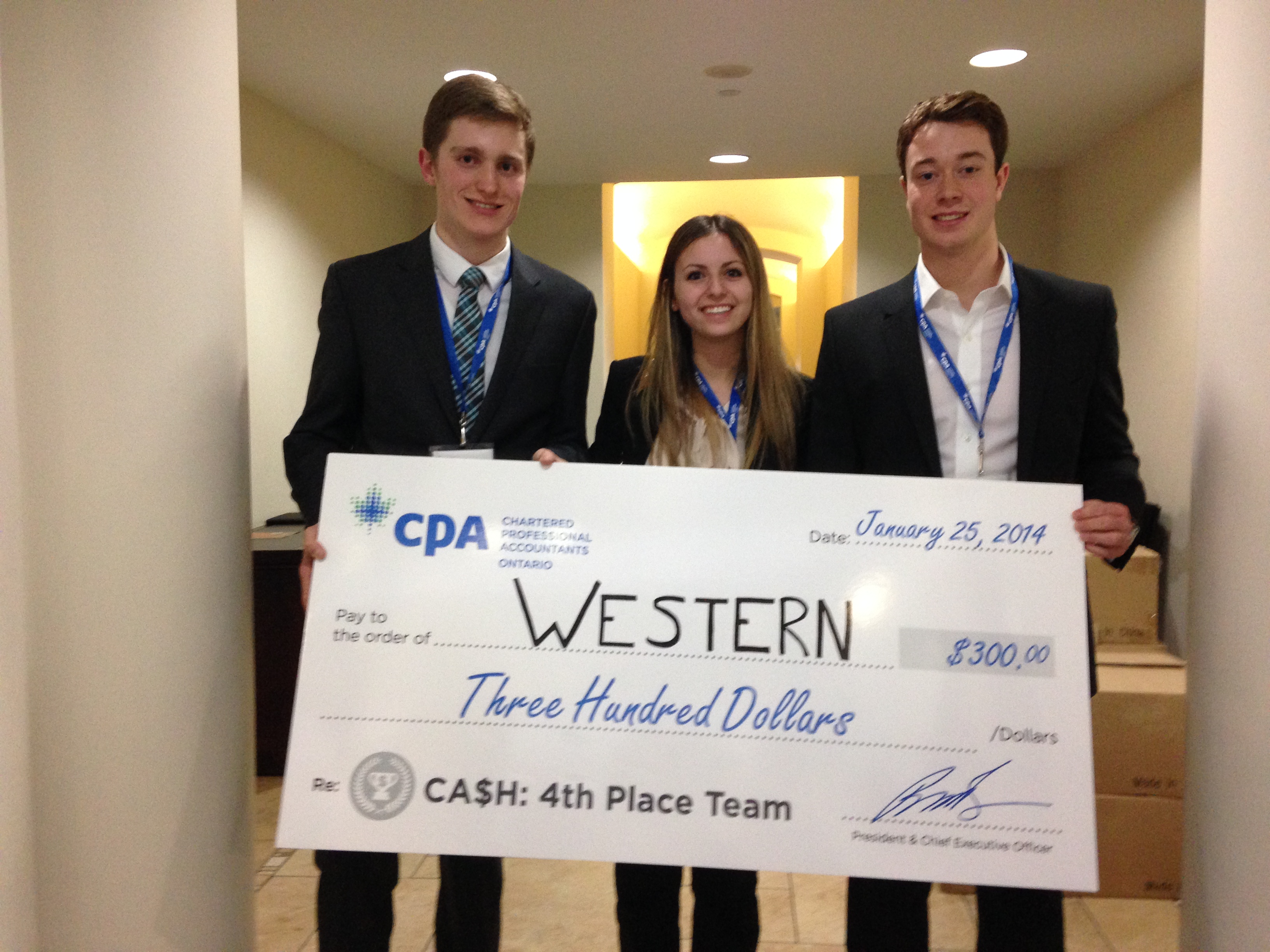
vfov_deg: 42.9
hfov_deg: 55.4
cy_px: 476
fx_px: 1211
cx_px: 635
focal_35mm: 33
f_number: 2.4
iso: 250
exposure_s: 1/20
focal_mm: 4.12
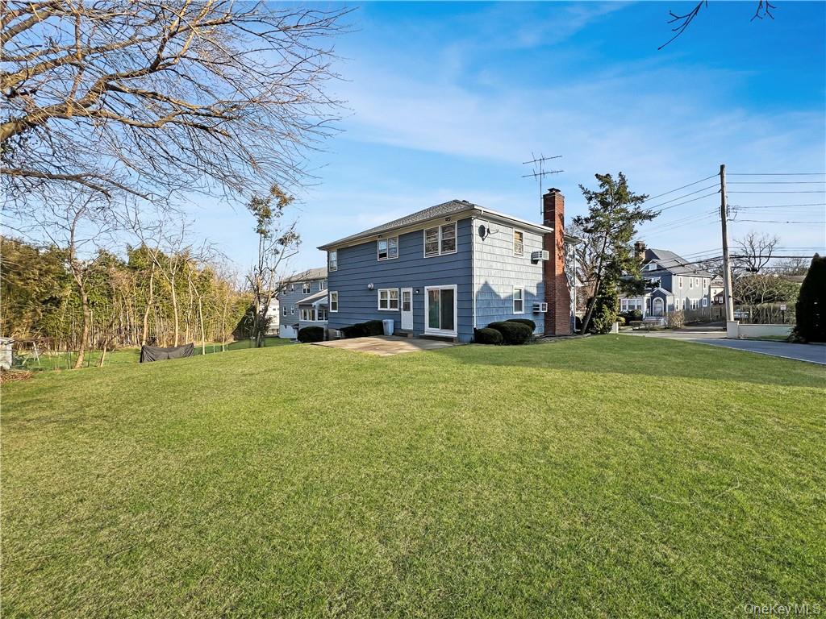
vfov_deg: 89.9
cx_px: 413
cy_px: 310
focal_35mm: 13
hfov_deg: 106.2
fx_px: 310
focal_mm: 1.57
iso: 32
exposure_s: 1/786
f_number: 1.8
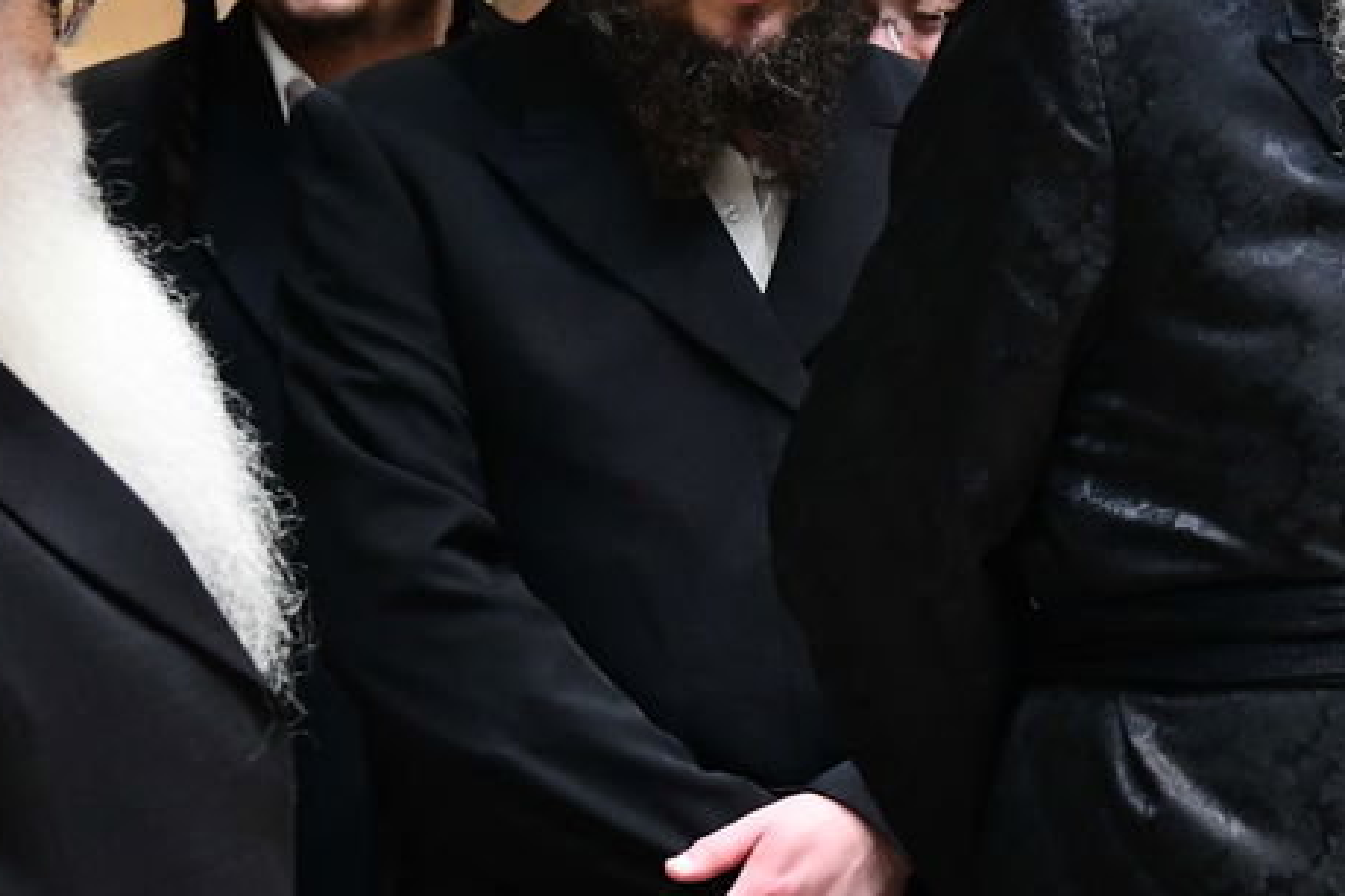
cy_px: 253
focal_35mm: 250
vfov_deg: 5.5
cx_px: 1257
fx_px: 9340
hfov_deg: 8.2
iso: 4000
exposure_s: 1/125
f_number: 5.6
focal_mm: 82
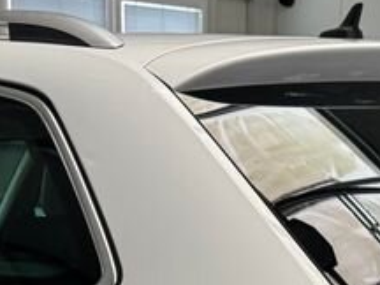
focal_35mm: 114
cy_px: 538
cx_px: 222
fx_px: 1251
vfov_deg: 11.8
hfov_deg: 17.3
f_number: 1.78
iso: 250
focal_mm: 6.76
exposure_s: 1/60
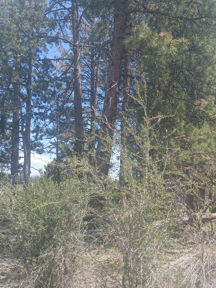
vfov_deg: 50.1
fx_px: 308
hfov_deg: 38.4
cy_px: 141
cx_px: 137
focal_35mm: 37
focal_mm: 3.98
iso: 20
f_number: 1.8
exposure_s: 1/230
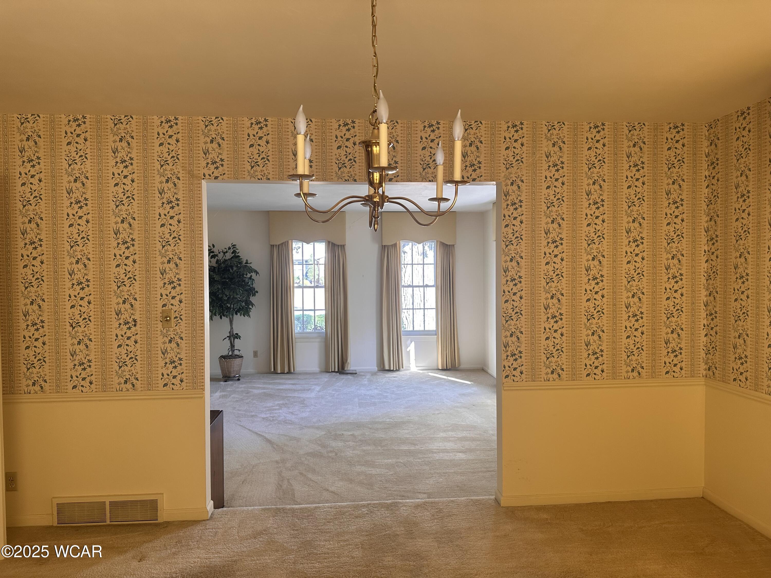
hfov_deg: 71.6
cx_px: 386
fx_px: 535
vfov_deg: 56.8
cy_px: 289
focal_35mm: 24
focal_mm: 6.86
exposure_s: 1/121
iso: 160
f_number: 1.78
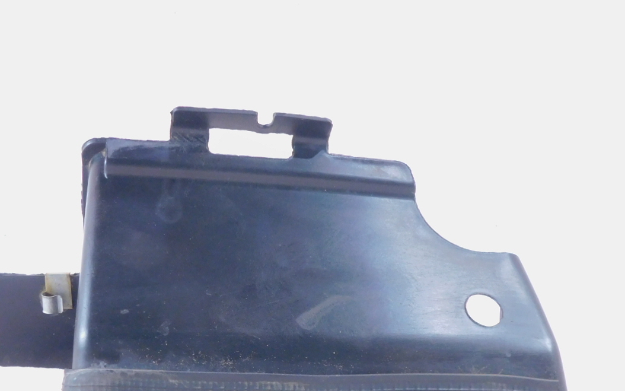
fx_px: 630
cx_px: 257
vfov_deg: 33.0
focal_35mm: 37
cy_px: 339
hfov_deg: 52.5
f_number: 3
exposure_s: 1/25
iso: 400
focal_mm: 4
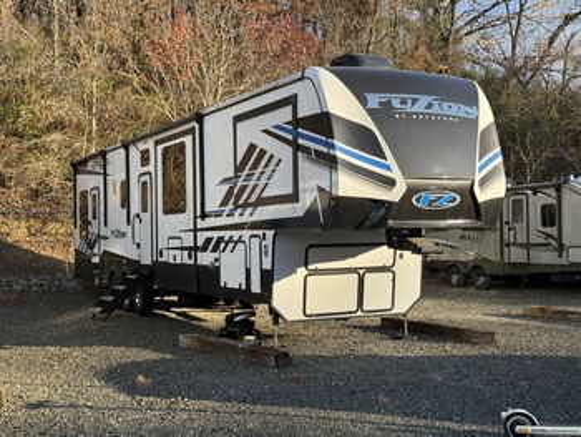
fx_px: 806
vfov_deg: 30.3
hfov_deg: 39.6
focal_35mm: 48
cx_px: 290
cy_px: 218
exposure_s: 1/1116
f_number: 1.78
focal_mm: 6.76
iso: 64
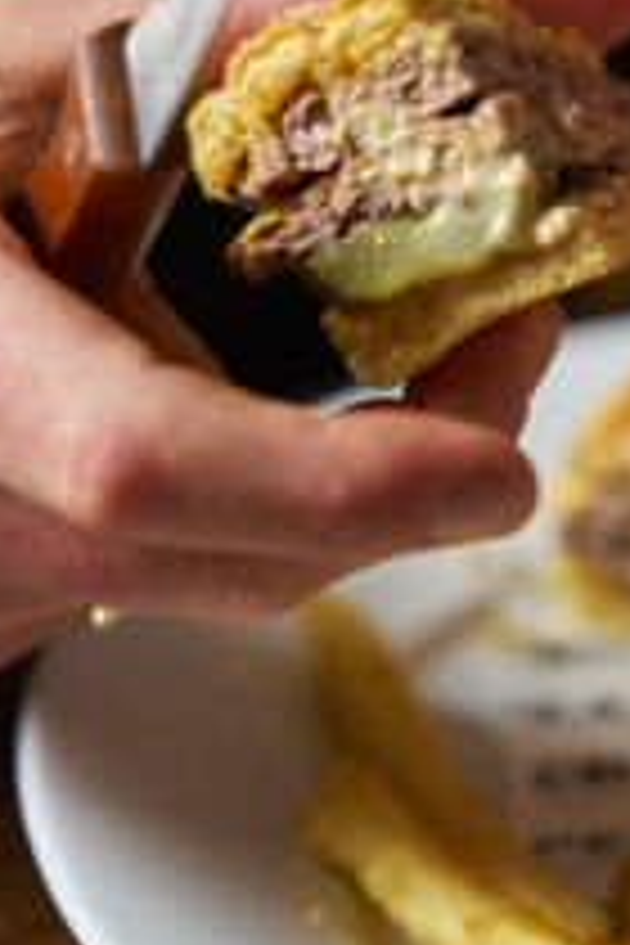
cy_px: 81
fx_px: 4121
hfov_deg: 8.7
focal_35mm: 157
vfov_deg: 13.0
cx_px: 356
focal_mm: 55
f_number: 2.2
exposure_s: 1/250
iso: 1600
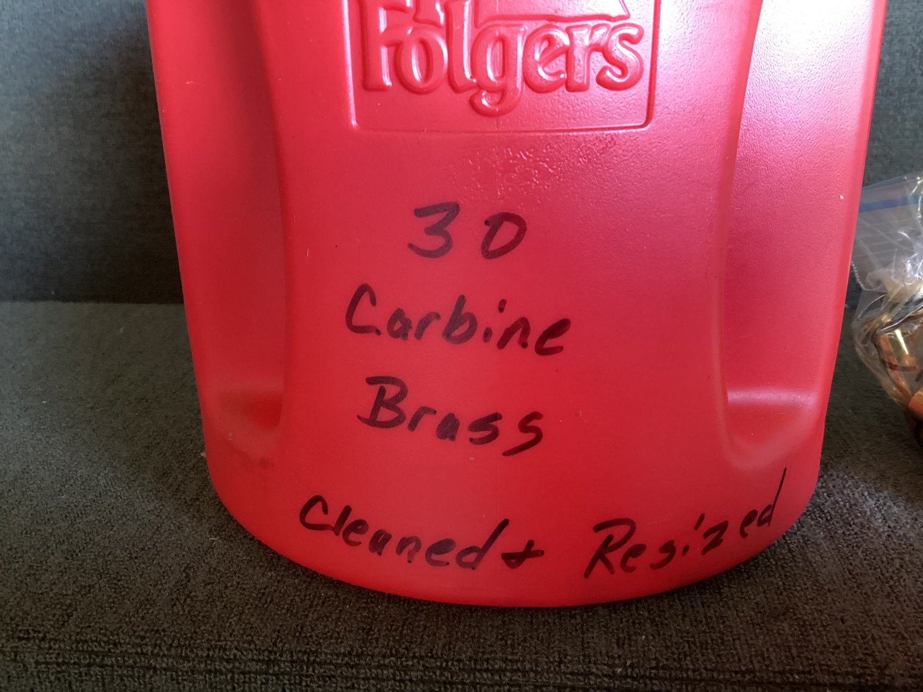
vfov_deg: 45.4
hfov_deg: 58.3
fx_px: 827
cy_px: 346
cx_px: 462
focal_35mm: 31
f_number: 2.4
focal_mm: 3.3
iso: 320
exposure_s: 1/25
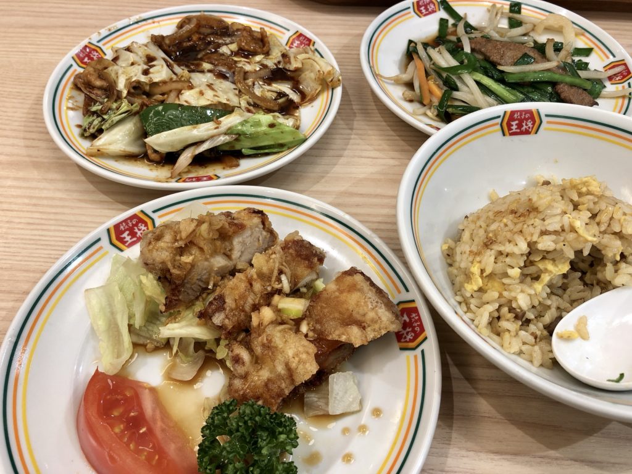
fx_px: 511
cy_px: 237
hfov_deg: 63.4
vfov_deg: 49.7
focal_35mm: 28
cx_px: 316
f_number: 1.8
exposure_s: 1/33
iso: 25
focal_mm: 3.99
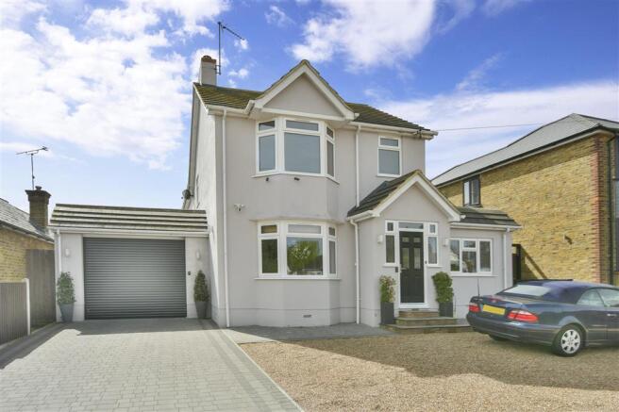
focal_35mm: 19
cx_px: 310
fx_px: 327
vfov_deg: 64.5
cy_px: 206
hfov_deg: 86.9
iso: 250
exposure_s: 1/250
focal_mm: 13
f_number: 8
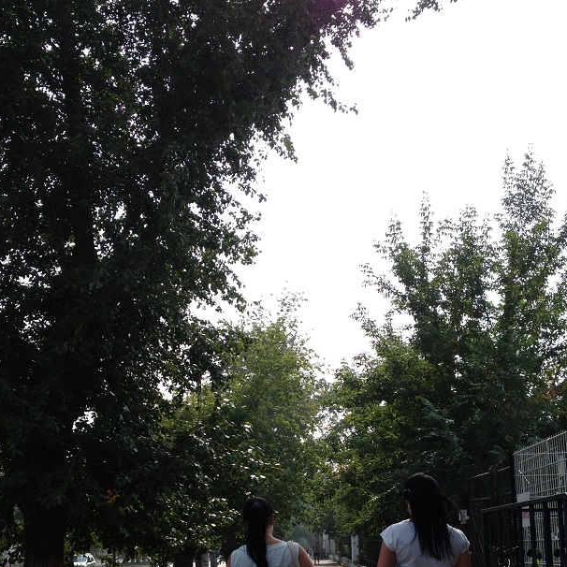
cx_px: 250
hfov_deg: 34.0
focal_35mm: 50
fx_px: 927
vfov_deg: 33.2
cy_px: 444
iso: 50
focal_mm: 4.28
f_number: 2.4
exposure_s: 1/1623
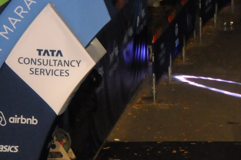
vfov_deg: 4.5
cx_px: 291
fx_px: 2049
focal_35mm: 307
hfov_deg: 6.7
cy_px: 98
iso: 3200
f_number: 5
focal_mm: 65
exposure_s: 1/200
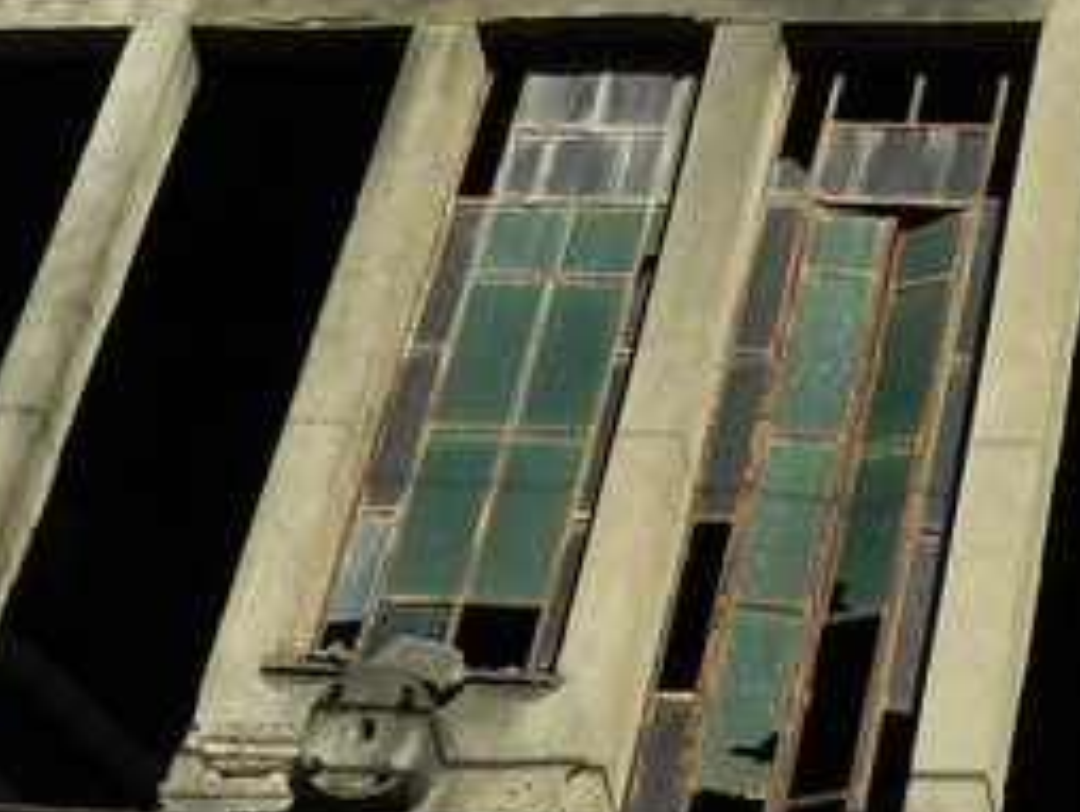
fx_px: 3685
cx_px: 872
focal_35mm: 118
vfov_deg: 11.3
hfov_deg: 16.5
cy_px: -825
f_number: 3.1
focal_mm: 4.5
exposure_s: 1/800
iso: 80
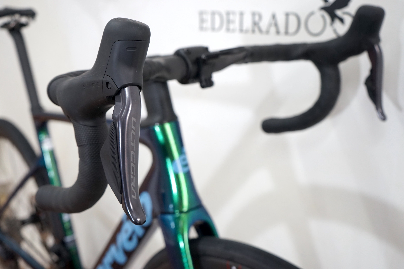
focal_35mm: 38
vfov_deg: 35.0
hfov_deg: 50.7
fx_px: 426
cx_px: 202
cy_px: 134
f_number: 5.6
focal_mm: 38
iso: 1000
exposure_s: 1/60
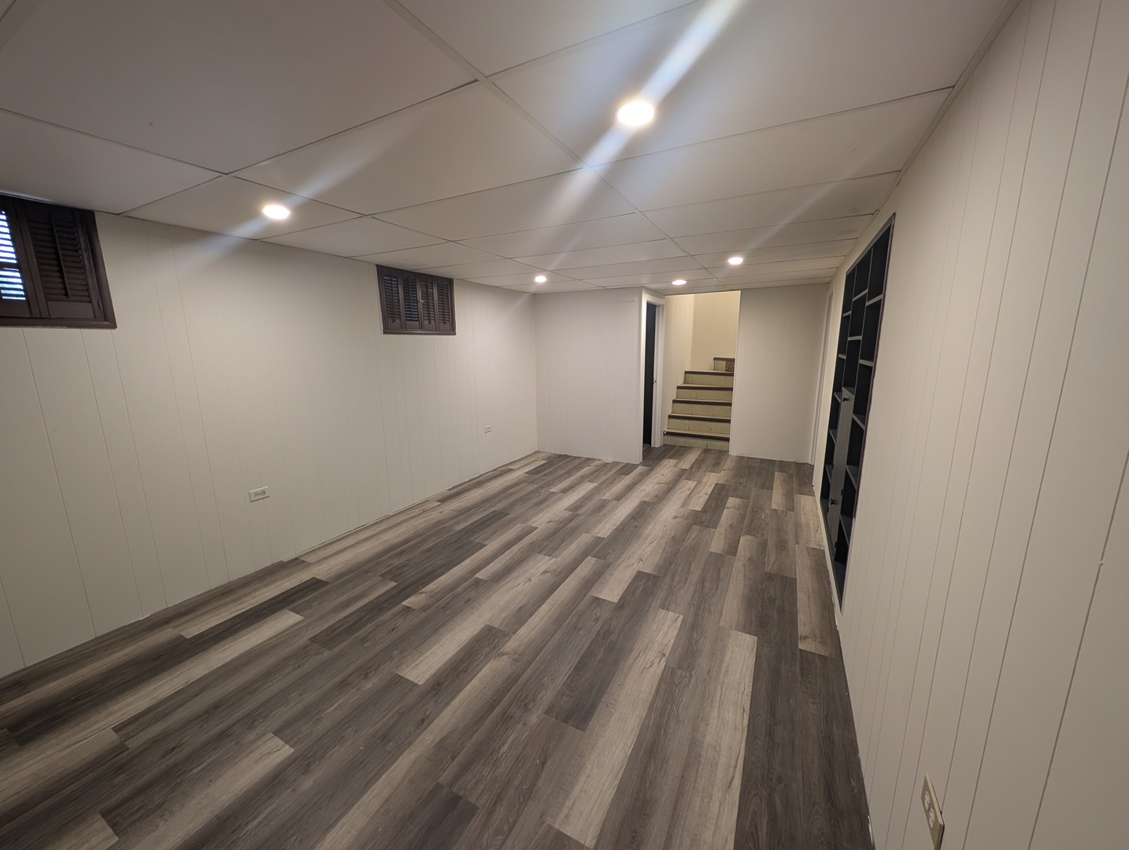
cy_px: 425
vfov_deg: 94.7
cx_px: 564
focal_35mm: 12
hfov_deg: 110.5
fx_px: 392
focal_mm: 2.23
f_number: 1.95
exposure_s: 1/23.8
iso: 111
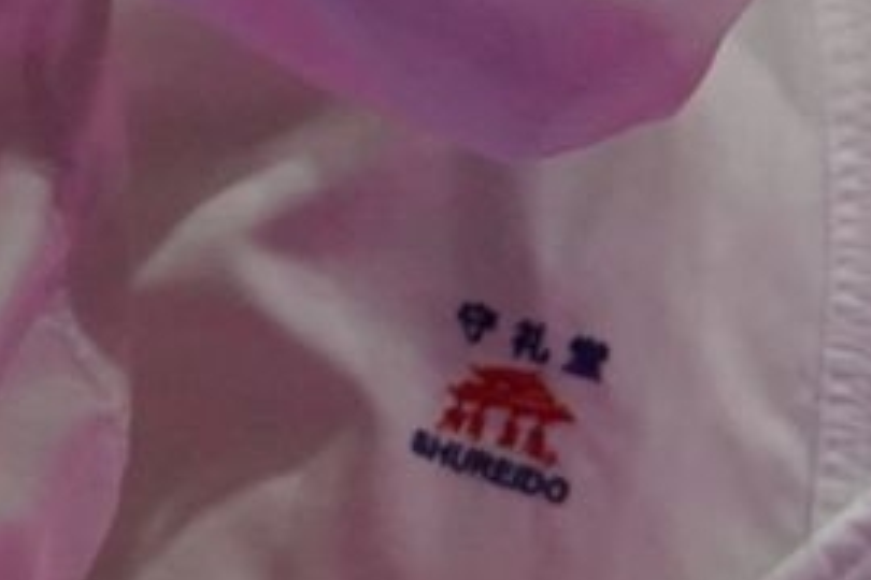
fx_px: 42579
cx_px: 523
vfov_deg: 0.8
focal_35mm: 1760
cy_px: 271
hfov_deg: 1.2
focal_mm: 176
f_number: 2.8
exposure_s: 1/1000
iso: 2500
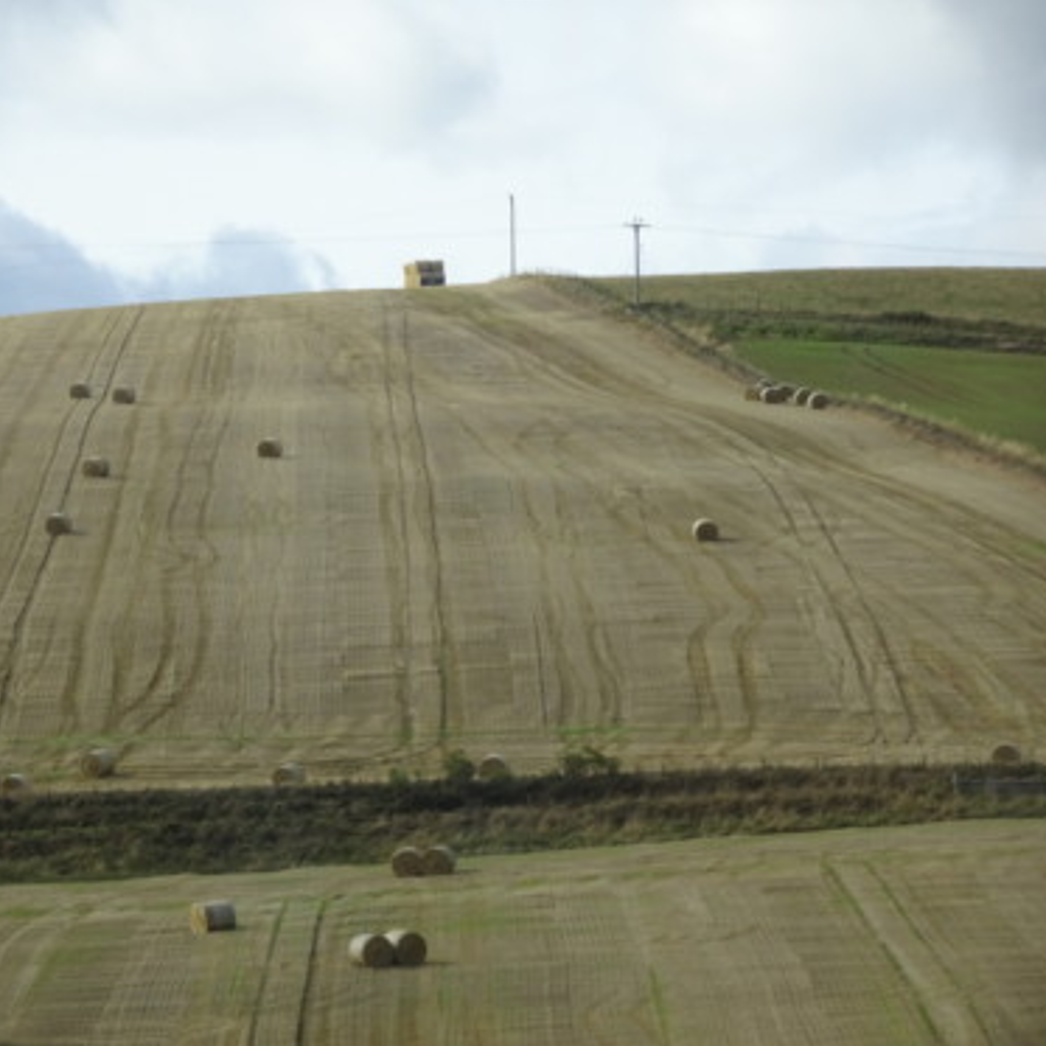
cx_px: 353
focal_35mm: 205
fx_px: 7008
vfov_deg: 8.5
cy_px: 523
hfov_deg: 8.5
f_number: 5.6
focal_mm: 29.57
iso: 125
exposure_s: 1/200
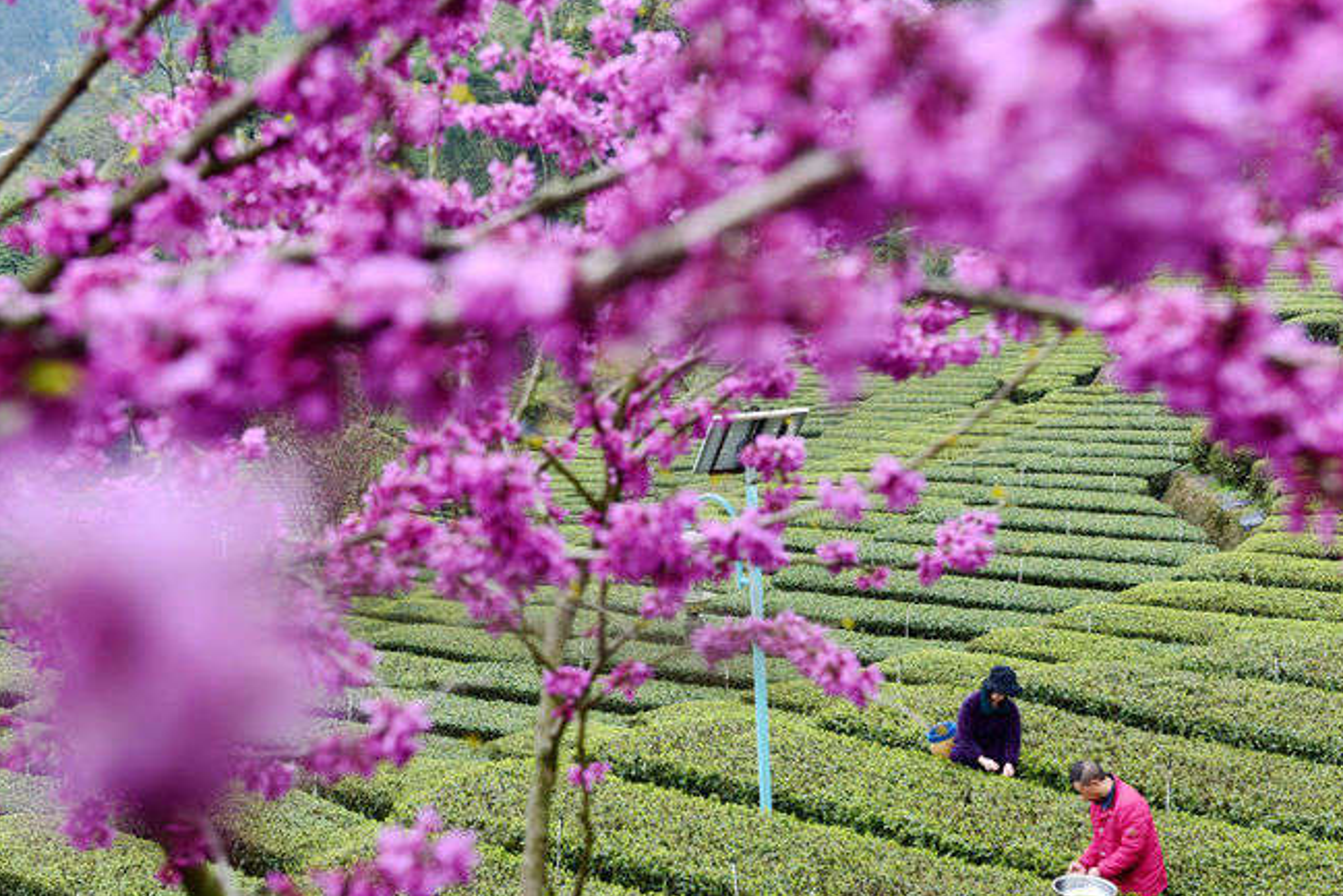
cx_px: 561
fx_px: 2836
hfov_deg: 26.6
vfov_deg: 18.0
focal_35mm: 76
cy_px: 498
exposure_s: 1/80
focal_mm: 58
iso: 200
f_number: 9
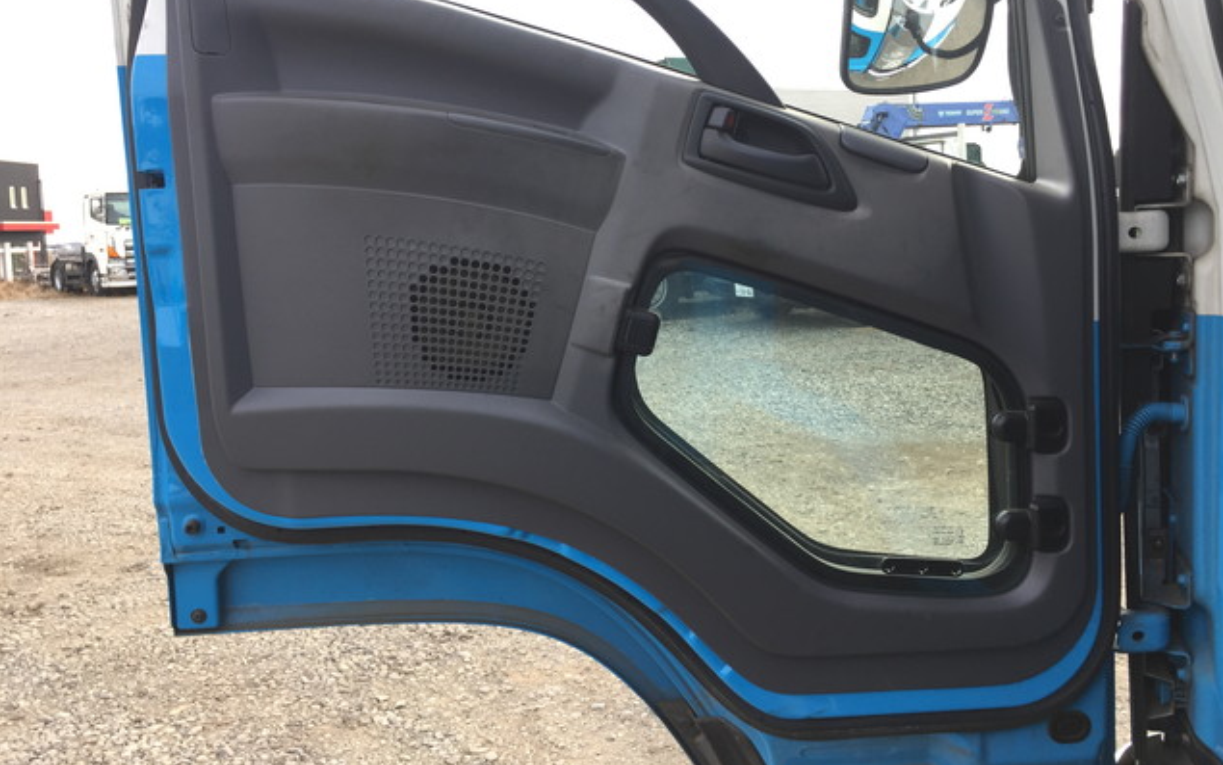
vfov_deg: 40.5
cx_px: 611
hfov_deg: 61.2
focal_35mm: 31
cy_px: 312
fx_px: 1033
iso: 32
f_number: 2.2
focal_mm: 4.15
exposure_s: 1/184
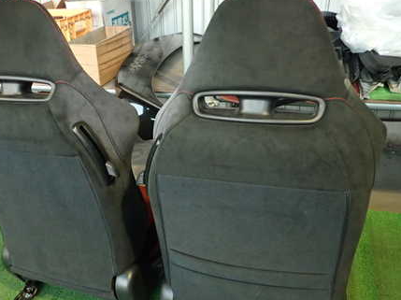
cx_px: 161
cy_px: 190
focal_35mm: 35
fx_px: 405
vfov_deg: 40.3
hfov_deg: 52.3
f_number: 2
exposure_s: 1/30
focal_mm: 4.5
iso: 500
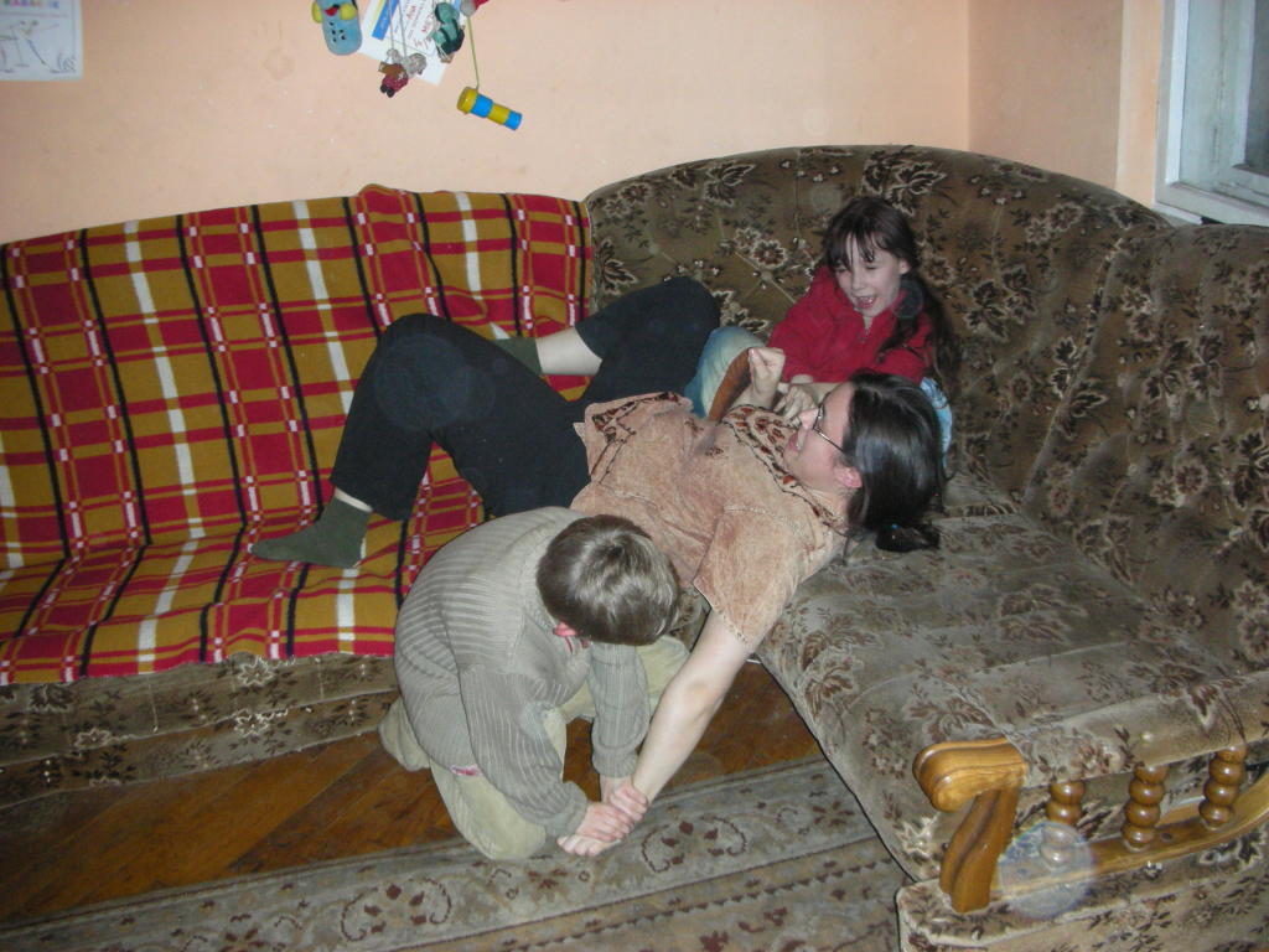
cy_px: 476
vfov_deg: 40.7
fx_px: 1283
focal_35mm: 35
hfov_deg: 52.6
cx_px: 634
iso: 200
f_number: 3
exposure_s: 1/60.1
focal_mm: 5.8
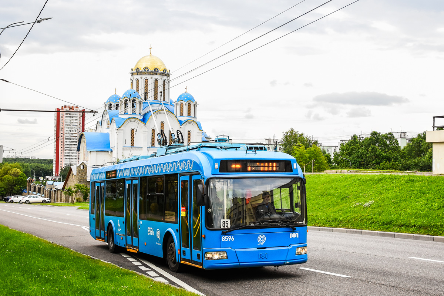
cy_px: 148
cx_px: 222
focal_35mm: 40
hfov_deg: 47.9
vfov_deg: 33.0
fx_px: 499
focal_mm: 27
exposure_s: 1/500
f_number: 5
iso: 800
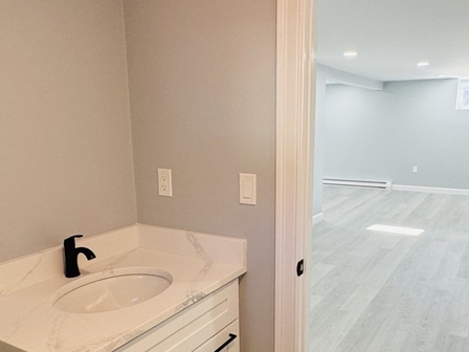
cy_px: 219
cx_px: 247
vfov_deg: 43.8
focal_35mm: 32
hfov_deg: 56.8
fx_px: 434
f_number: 2.2
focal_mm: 2.22
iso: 200
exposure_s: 1/120
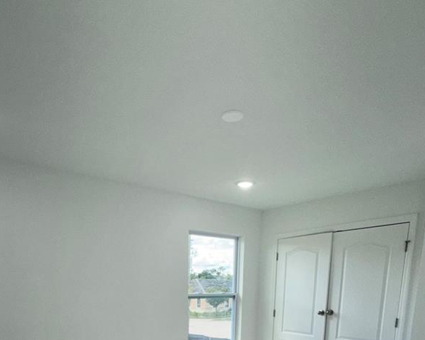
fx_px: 352
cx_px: 180
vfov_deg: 42.8
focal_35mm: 28
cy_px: 355
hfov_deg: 61.9
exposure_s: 1/242
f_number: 2.2
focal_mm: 2.22
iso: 64
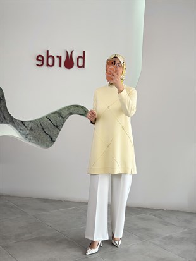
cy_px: 130
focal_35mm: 48
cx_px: 98
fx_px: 362
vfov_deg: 39.6
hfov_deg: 30.3
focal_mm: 6.76
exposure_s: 1/252
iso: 64
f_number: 1.78
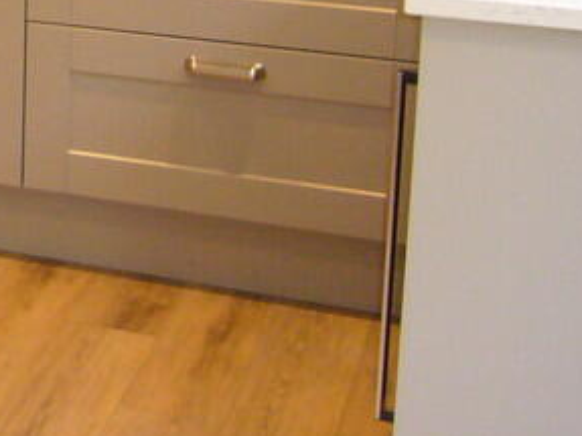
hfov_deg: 16.8
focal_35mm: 100
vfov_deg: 14.2
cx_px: -414
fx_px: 1681
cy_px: -136
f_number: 2.8
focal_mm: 4.6
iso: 200
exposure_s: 1/30
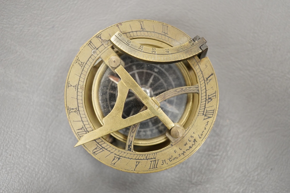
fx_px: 362
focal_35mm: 45
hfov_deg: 43.6
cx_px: 145
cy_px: 96
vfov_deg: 29.9
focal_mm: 30
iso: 2500
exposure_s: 1/200
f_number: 3.5
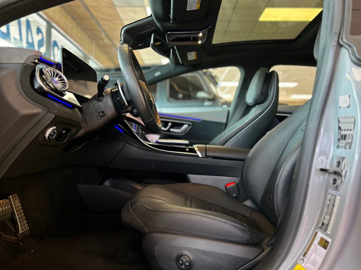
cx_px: 180
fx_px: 271
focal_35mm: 26
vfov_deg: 53.1
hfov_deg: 67.3
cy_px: 135
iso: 100
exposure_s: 1/120
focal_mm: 5.7
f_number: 1.5
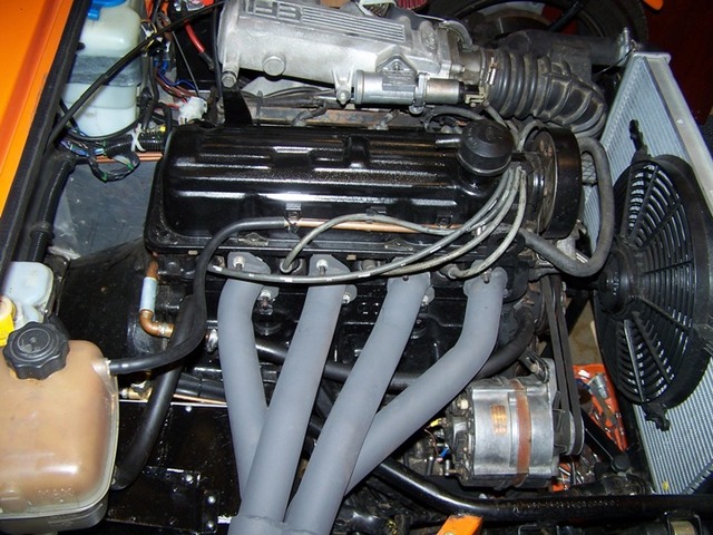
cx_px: 356
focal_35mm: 38
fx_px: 783
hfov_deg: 49.0
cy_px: 268
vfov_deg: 37.7
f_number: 2.8
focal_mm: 6.3
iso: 80
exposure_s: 1/60
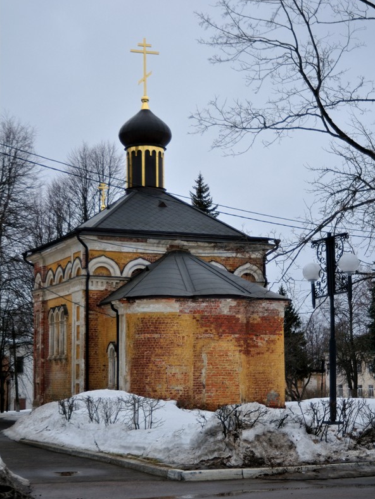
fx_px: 996
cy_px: 269
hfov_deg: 21.3
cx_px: 188
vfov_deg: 28.1
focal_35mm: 69
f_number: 4.5
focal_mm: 42
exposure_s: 1/800
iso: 200
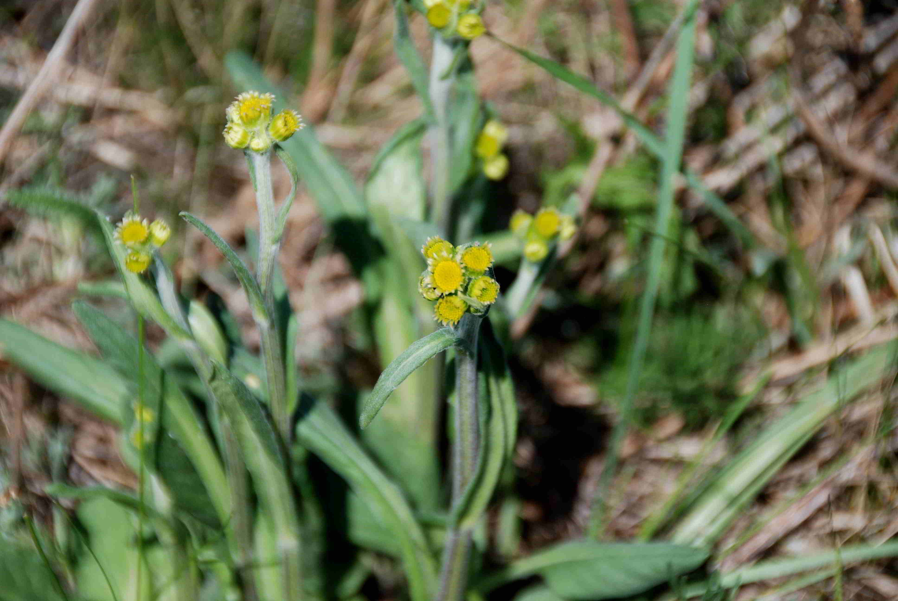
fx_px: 7492
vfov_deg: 4.6
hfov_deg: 6.9
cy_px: 300
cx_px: 449
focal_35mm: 300
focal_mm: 200
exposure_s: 1/800
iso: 200
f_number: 5.6
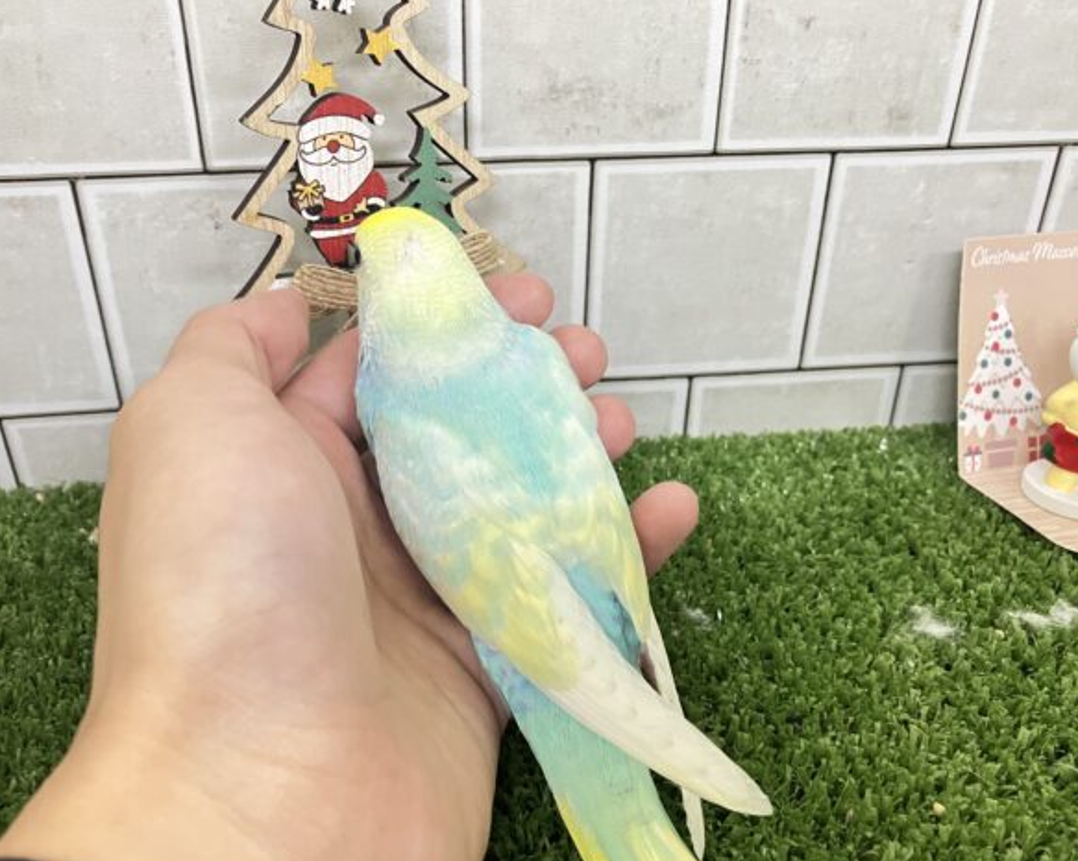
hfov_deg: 58.7
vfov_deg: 48.5
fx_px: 957
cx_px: 508
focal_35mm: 30
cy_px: 438
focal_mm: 3.99
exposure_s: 1/33
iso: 250
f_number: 1.8
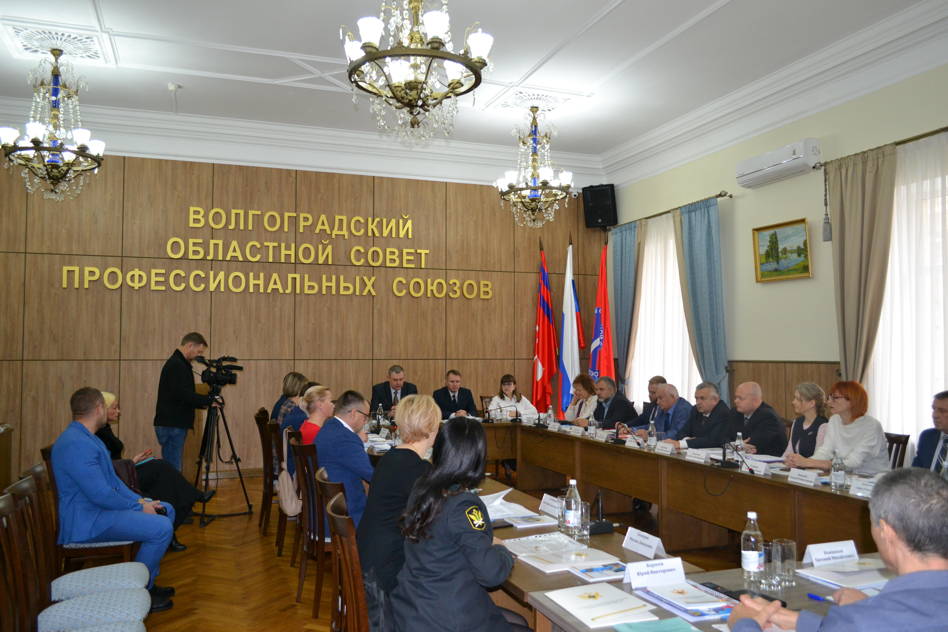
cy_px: 316
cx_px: 474
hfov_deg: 67.4
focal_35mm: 27
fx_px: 711
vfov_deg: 47.9
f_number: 3.5
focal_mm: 18
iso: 720
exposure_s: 1/60
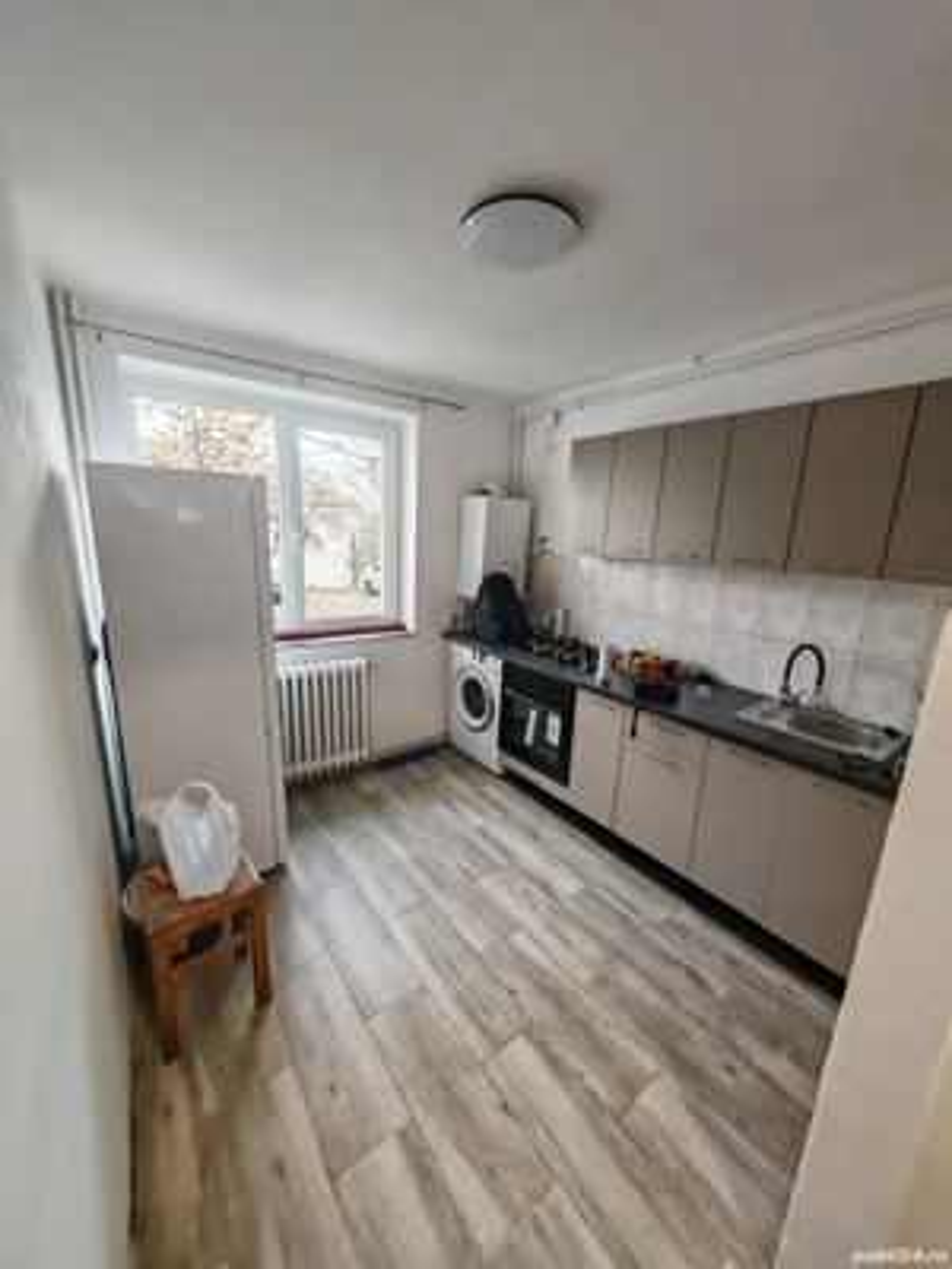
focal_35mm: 13
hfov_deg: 89.9
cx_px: 476
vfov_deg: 106.2
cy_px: 634
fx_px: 477
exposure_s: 1/50
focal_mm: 1.82
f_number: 2
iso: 100
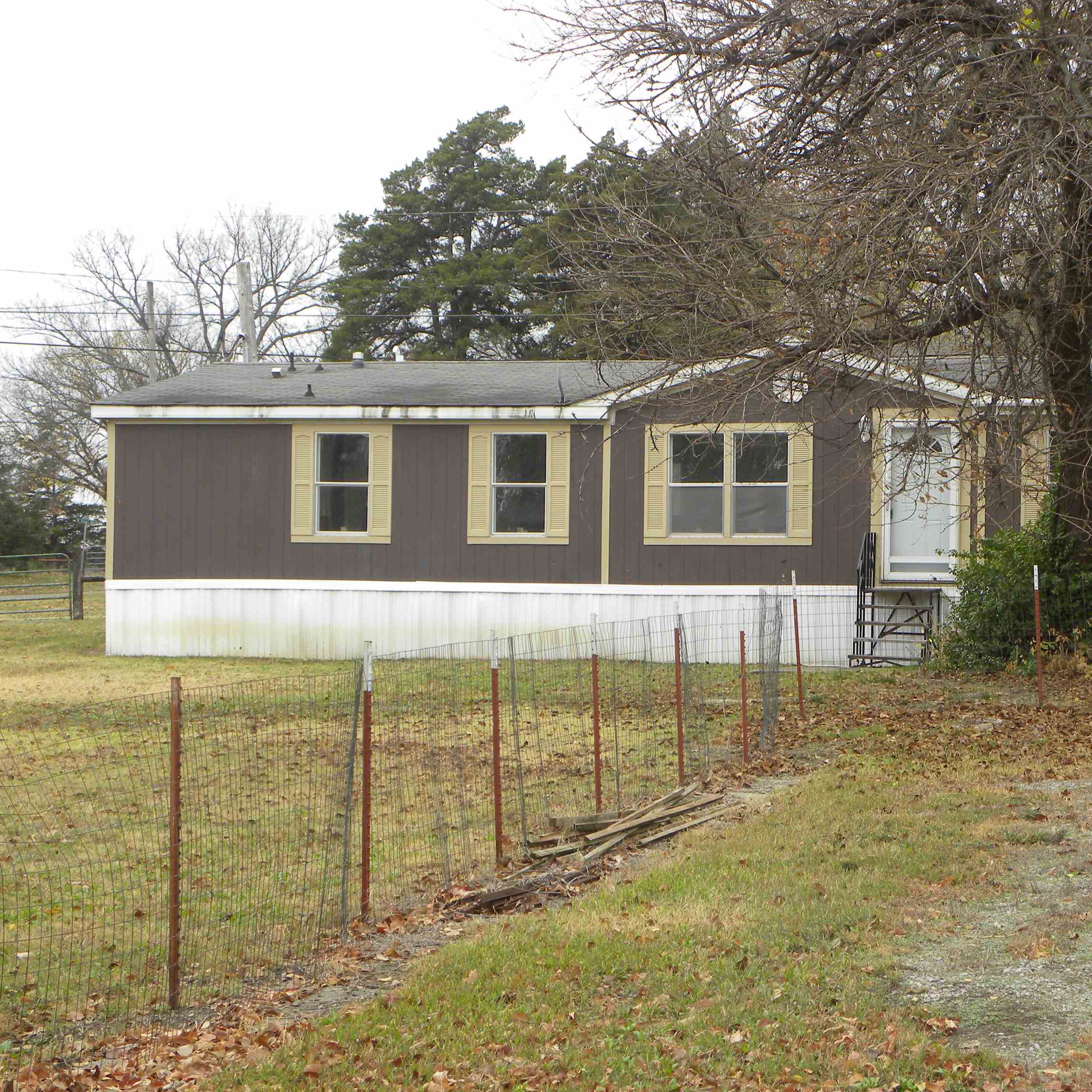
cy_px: 546
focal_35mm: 78
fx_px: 2784
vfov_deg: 22.2
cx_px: 685
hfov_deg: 22.1
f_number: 3.5
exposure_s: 1/83.8
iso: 64
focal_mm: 11.8
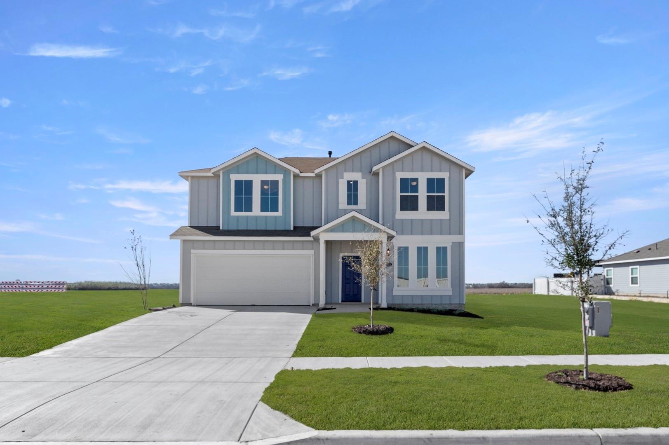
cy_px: 222
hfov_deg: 81.2
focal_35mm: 21
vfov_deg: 59.4
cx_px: 334
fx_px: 390
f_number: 8
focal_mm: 14
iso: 400
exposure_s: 1/800
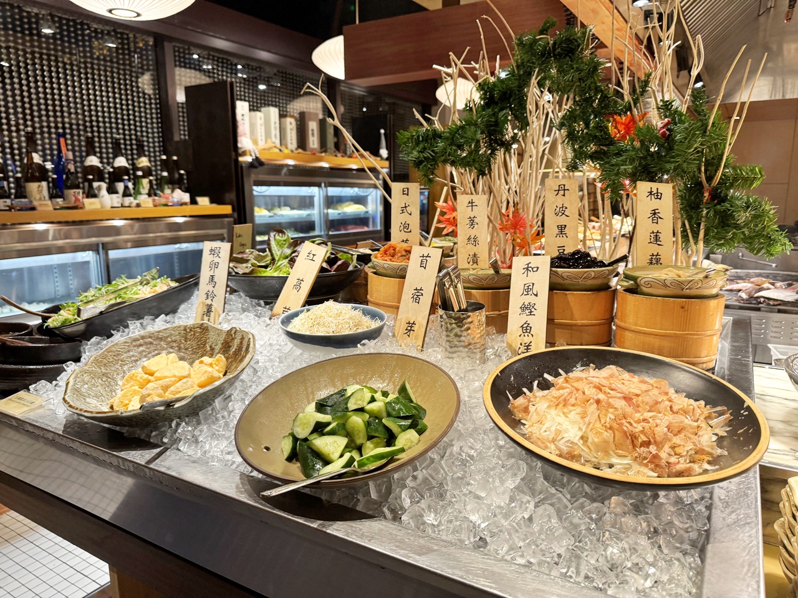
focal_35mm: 24
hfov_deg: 71.6
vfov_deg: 56.8
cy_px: 299
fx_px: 553
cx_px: 399
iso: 160
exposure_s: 1/60
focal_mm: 6.76
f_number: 1.78
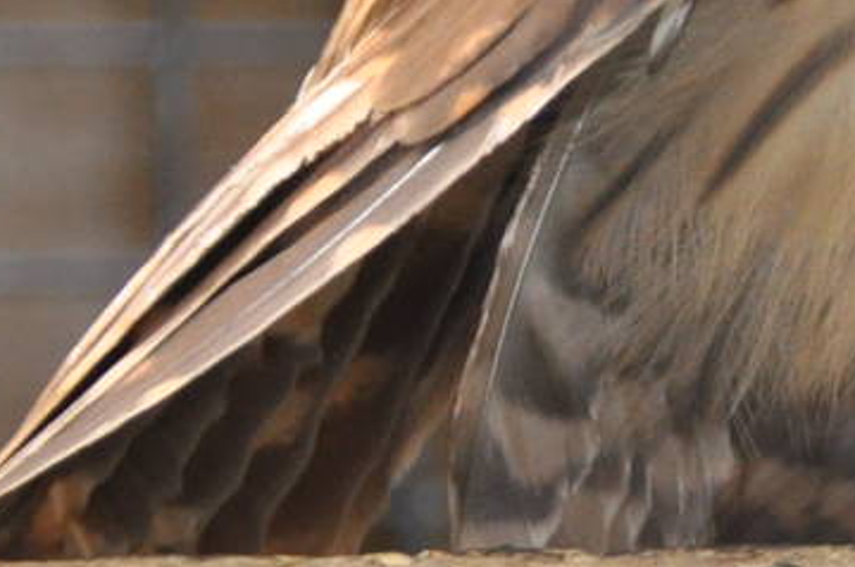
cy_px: -392
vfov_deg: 2.4
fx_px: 13632
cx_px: 1686
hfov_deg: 3.6
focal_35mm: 575
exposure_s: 1/60
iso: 1250
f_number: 5.6
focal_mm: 86
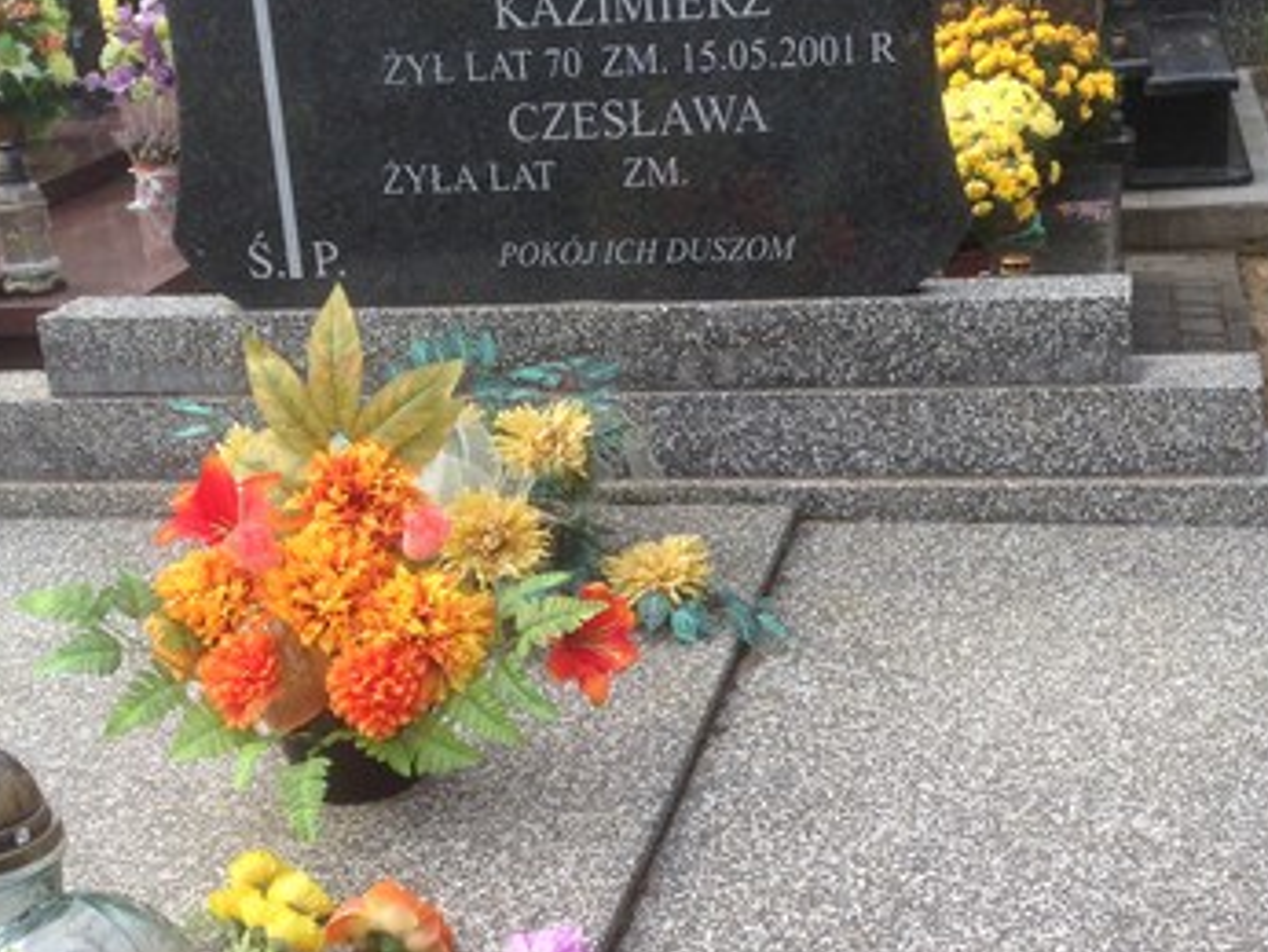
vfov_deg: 23.8
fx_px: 2236
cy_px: 692
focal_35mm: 61
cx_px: 619
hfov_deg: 31.7
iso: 50
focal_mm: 4.12
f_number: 2.4
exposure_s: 1/299
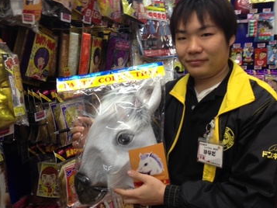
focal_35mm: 37
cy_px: 95
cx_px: 147
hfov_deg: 50.1
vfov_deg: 38.7
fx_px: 296
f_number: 2.4
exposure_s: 1/20
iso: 50
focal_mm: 4.12
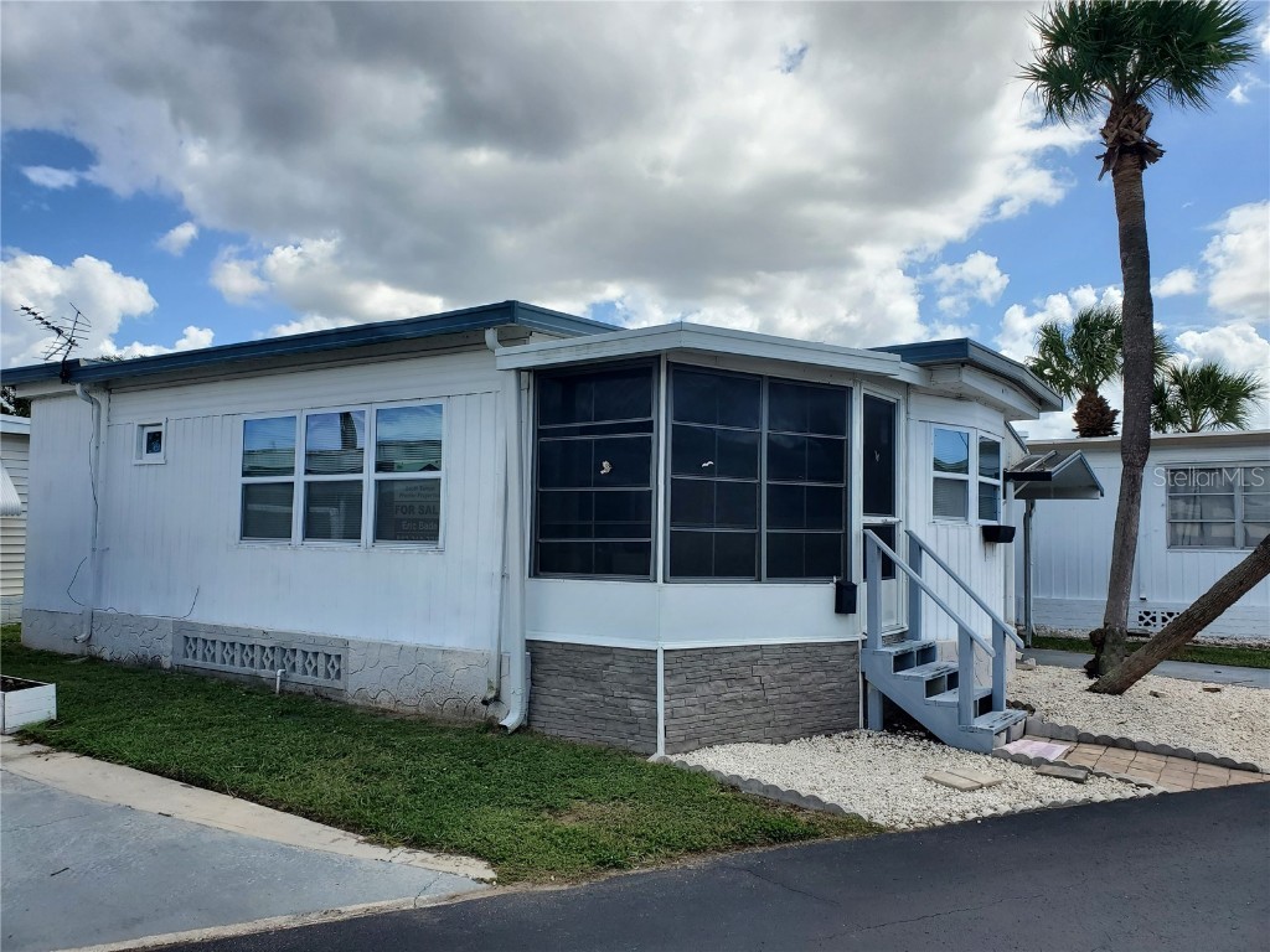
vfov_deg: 53.1
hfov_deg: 67.3
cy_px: 476
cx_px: 635
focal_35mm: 26
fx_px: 954
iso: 50
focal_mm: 4.3
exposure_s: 1/1799
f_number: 2.4
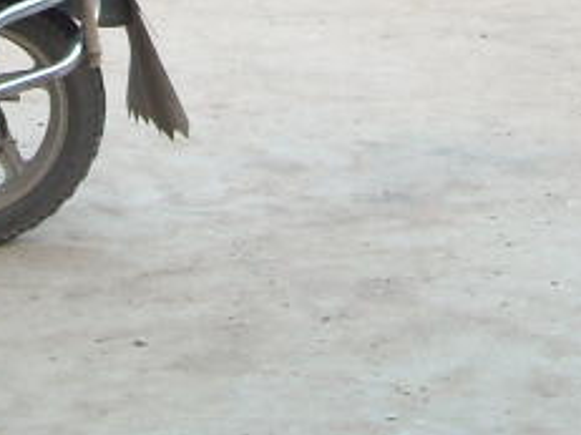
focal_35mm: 155
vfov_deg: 8.9
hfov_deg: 12.7
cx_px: 209
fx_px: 2600
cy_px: -508
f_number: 2.8
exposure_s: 1/80
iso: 64
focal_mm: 5.7
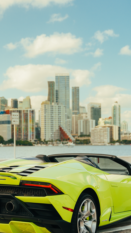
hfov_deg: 17.1
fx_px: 436
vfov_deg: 29.9
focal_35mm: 71
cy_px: 134
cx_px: 64
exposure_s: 1/160
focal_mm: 38.3
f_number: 2.8
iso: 160
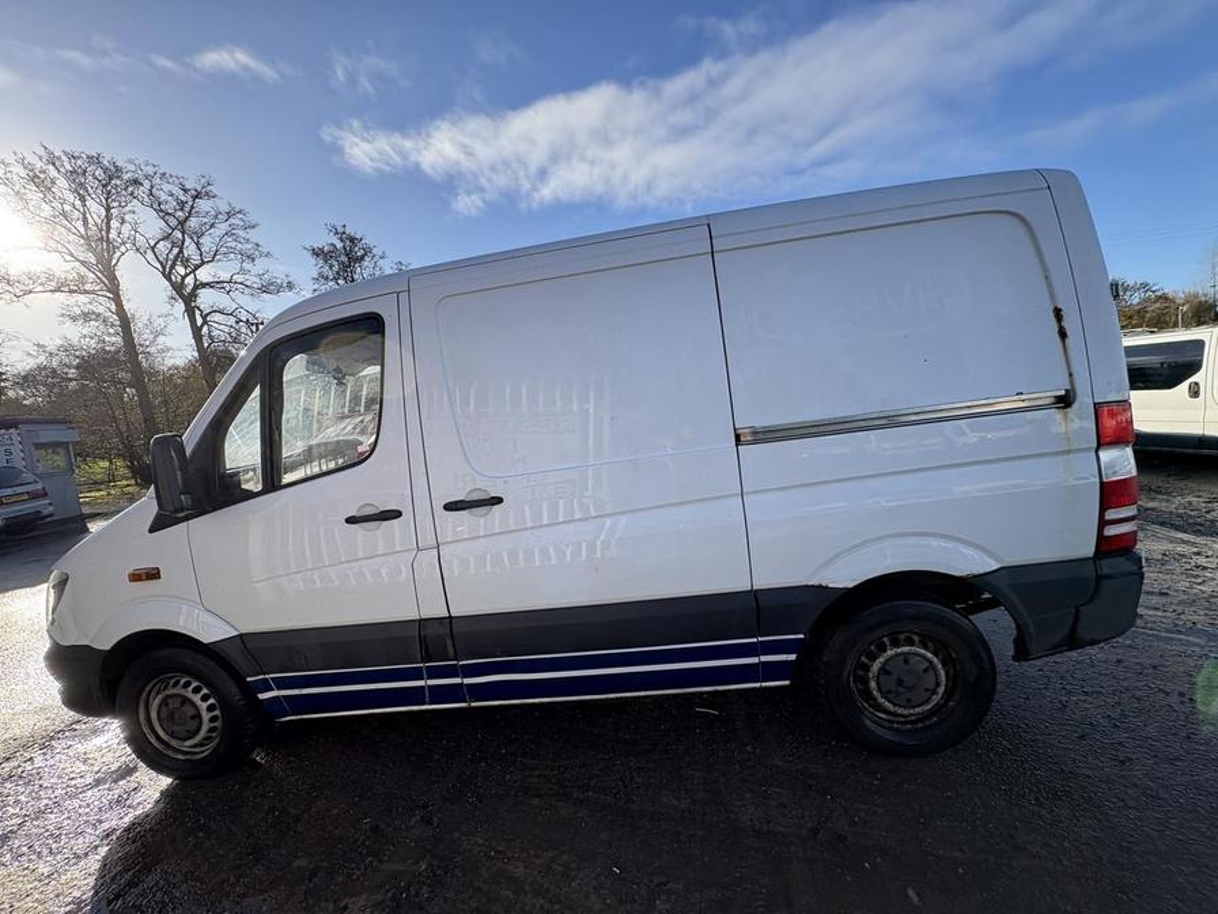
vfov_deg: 85.7
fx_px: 493
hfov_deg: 102.1
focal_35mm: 14
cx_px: 609
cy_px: 457
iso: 40
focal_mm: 2.22
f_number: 2.2
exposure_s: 1/831
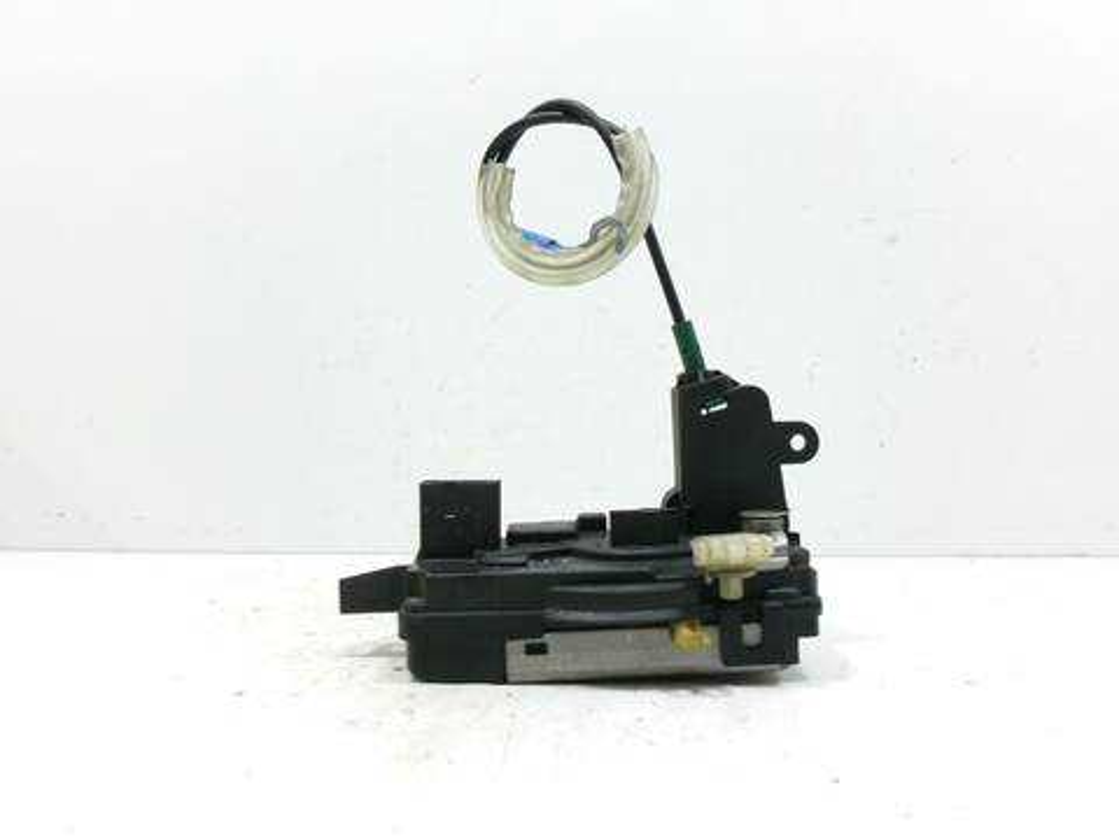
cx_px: 560
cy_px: 420
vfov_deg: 49.7
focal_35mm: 28
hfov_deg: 63.4
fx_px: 905
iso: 282
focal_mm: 5.1
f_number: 3.9
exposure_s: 1/34
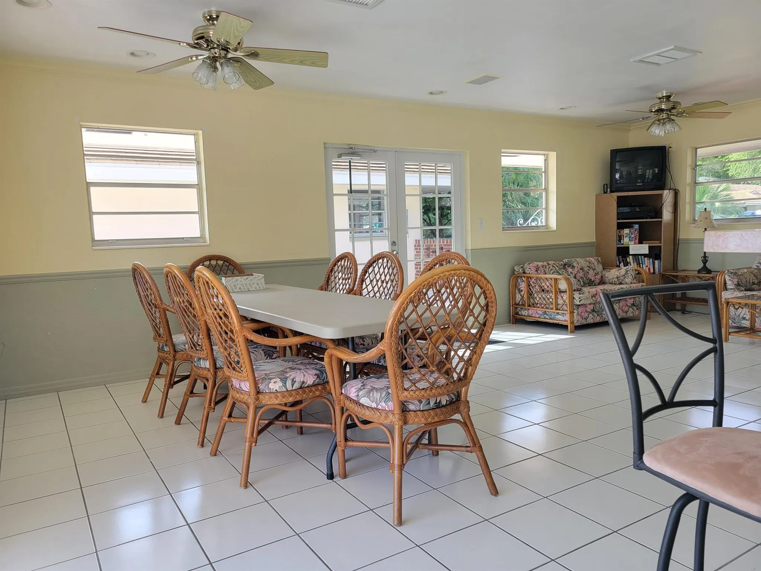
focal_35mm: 26
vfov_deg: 53.1
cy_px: 286
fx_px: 572
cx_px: 380
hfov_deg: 67.3
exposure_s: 1/202
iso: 40
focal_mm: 5.4
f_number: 1.8
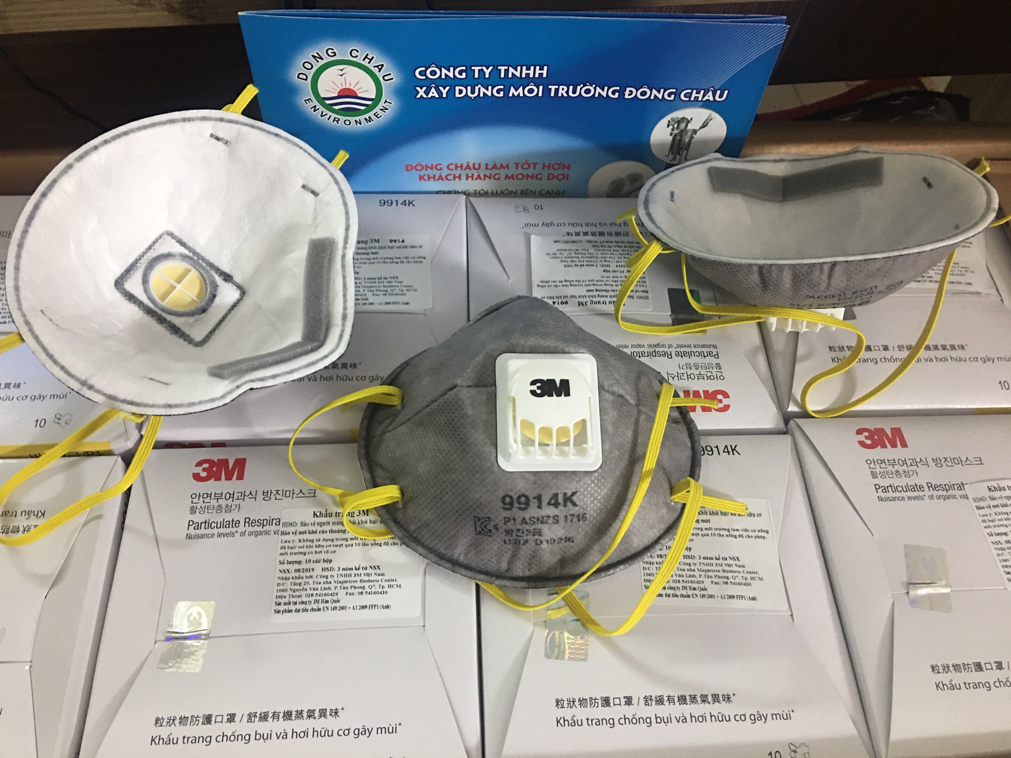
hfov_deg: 61.7
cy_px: 379
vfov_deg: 48.2
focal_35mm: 29
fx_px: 847
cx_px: 506
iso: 100
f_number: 2.2
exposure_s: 1/10
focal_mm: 4.15
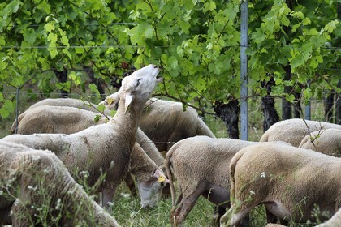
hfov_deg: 12.1
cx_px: 170
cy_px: 114
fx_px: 1610
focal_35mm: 170
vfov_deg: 8.1
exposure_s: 1/640
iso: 400
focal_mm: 170
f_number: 7.1
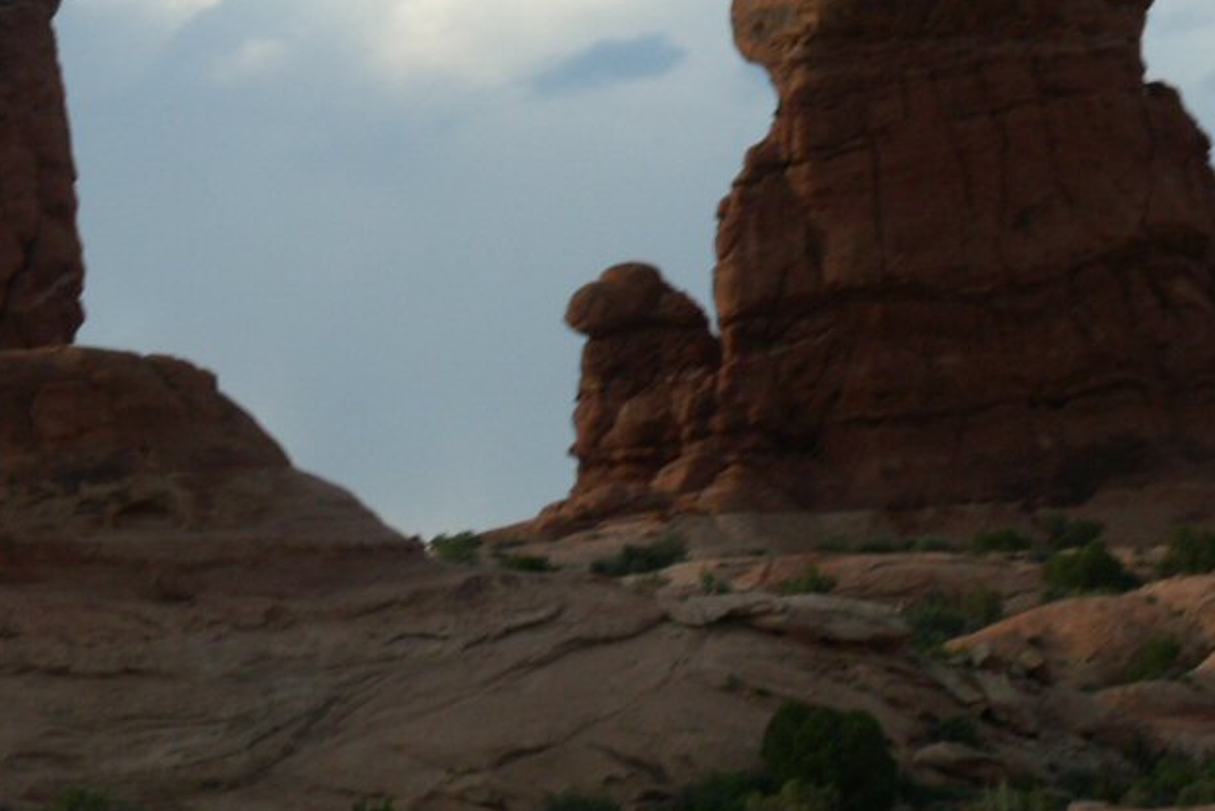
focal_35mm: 284
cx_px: 366
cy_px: 229
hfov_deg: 7.2
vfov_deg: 4.8
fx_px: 9587
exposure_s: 1/200
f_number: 6.3
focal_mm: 32.74
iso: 64
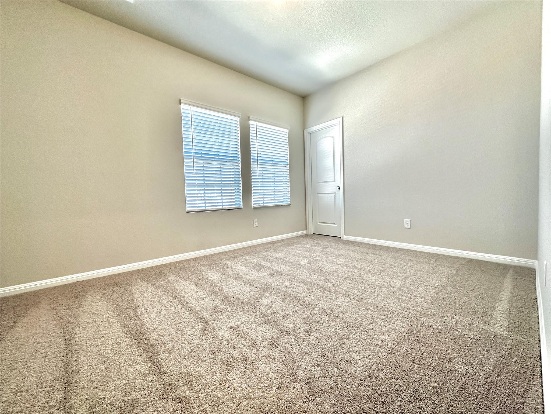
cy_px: 207
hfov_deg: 102.1
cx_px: 276
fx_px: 223
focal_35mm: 14
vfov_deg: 85.7
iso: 160
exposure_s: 1/120
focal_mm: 2.22
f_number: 2.2
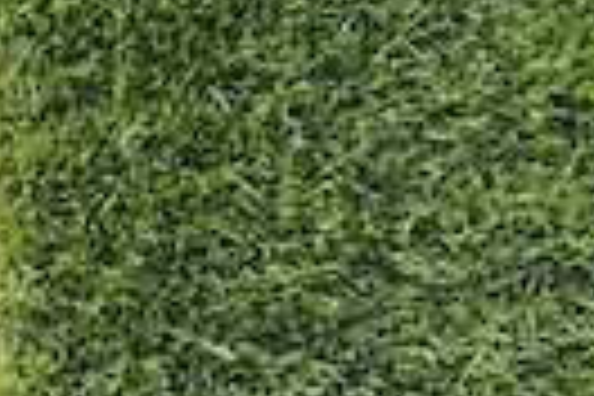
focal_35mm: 82
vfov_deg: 16.6
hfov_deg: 24.0
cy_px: 254
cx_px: 50
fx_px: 1353
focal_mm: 18
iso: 100
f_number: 5.6
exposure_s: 1/125
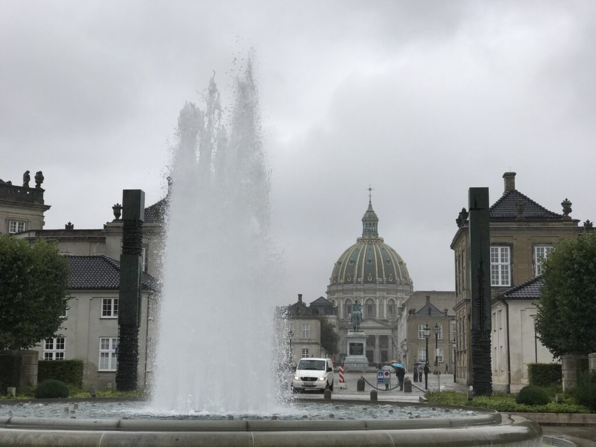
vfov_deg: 25.7
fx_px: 981
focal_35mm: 57
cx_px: 298
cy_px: 224
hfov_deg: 33.8
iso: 20
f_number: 2.8
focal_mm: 6.6
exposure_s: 1/606
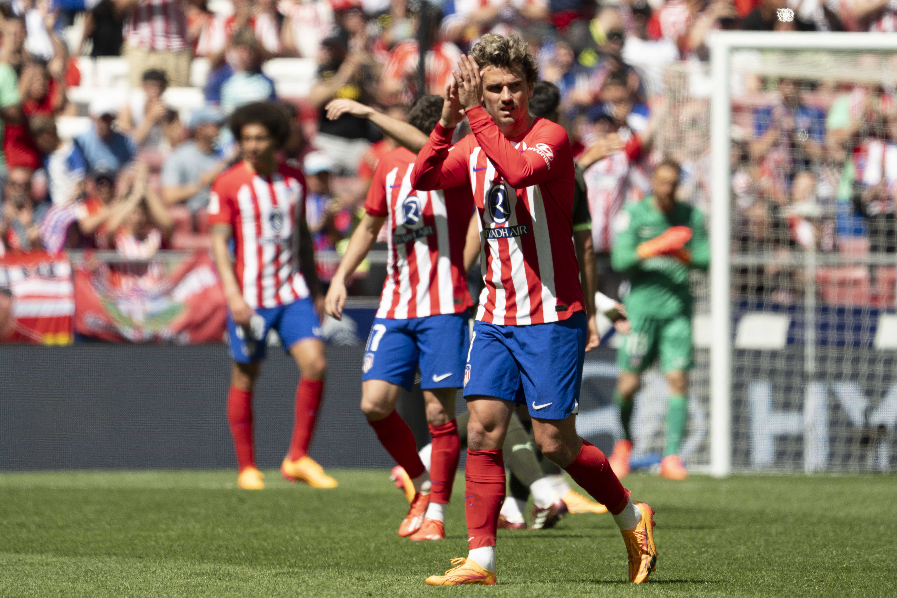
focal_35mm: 600
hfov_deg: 3.4
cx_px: 448
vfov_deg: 2.3
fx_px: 14949
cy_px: 299
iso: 320
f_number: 6.3
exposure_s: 1/1000
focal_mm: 600
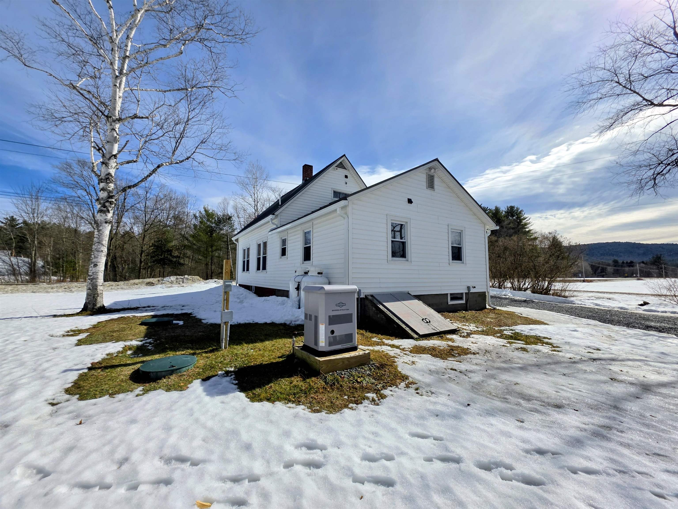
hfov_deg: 106.2
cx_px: 339
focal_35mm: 13
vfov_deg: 89.9
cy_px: 254
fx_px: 255
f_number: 1.9
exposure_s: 1/4037
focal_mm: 2.2
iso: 40
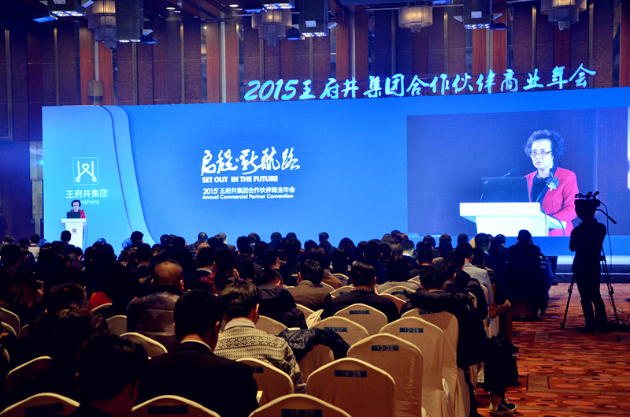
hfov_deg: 29.9
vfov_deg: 20.1
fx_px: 1178
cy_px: 208
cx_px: 315
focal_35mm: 68
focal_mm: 45
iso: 800
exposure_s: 1/60
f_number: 4.8
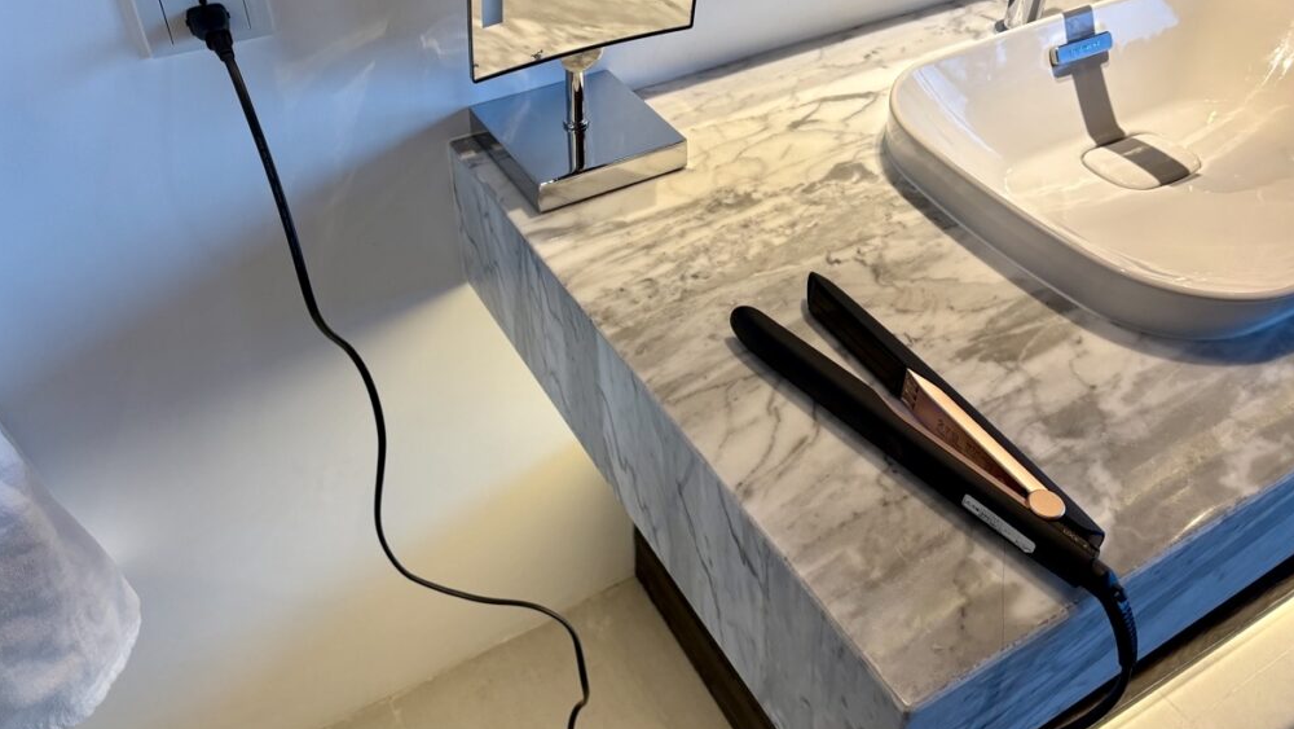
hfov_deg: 66.0
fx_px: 995
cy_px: 287
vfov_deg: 40.0
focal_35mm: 29
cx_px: 634
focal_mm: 5.96
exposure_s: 1/118
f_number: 1.6
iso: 125
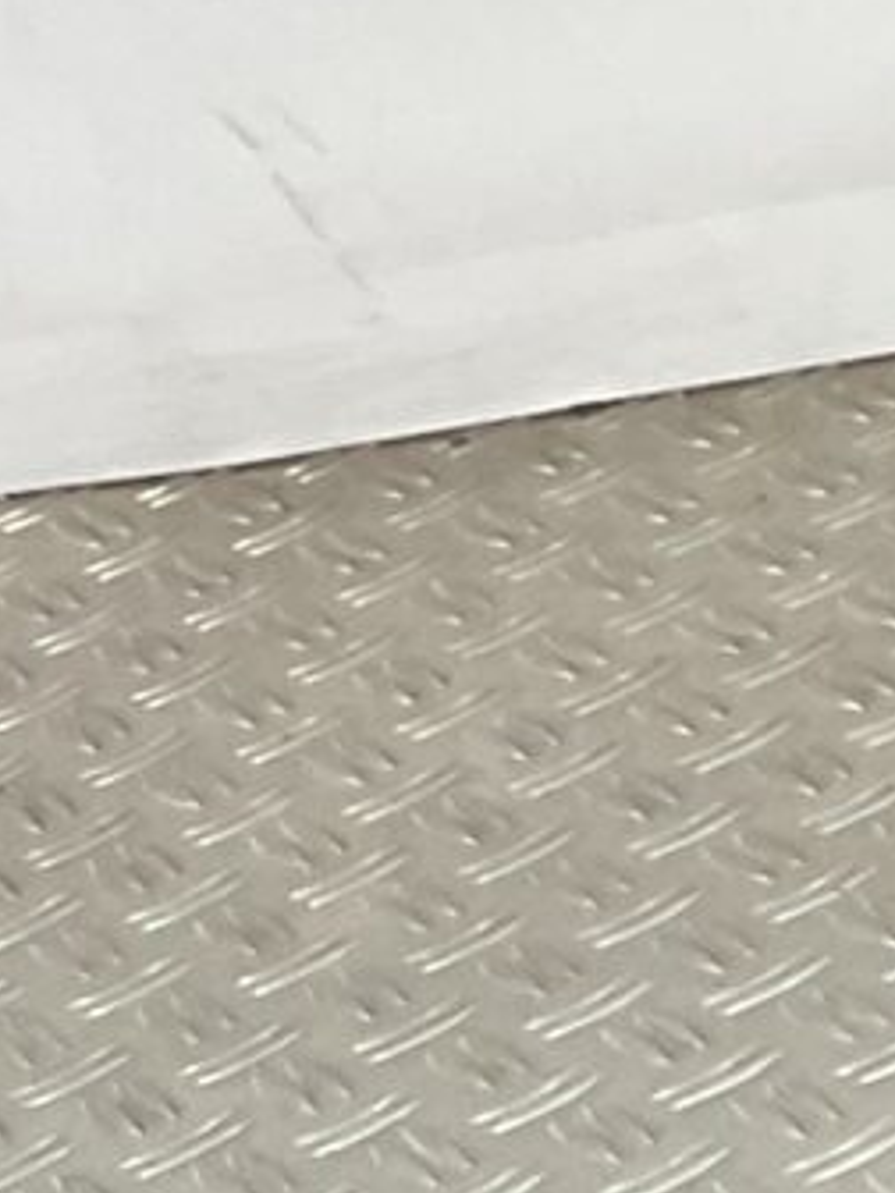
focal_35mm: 221
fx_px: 7619
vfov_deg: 8.1
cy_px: 3018
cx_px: 1506
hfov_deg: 6.6
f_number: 1.8
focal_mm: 3
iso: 32
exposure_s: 1/120
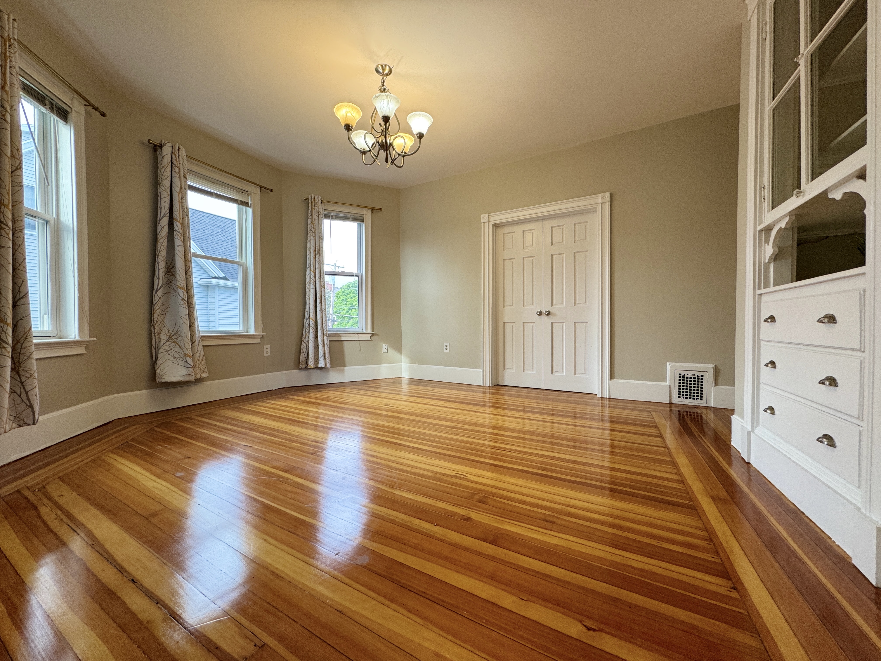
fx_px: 356
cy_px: 330
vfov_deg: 85.7
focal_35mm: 14
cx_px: 440
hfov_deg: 102.1
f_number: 2.2
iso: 125
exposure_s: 1/120
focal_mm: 2.22
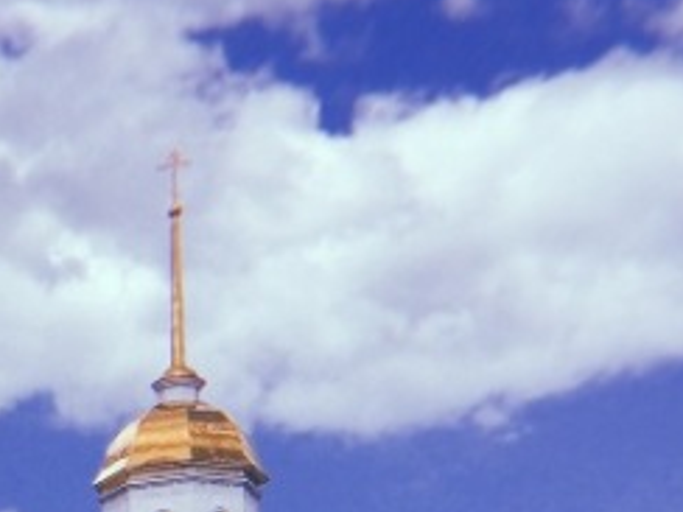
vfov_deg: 11.1
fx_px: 2486
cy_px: 886
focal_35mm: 126
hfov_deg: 14.8
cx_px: -272
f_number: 2.2
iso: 32
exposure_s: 1/2415
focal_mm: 4.15
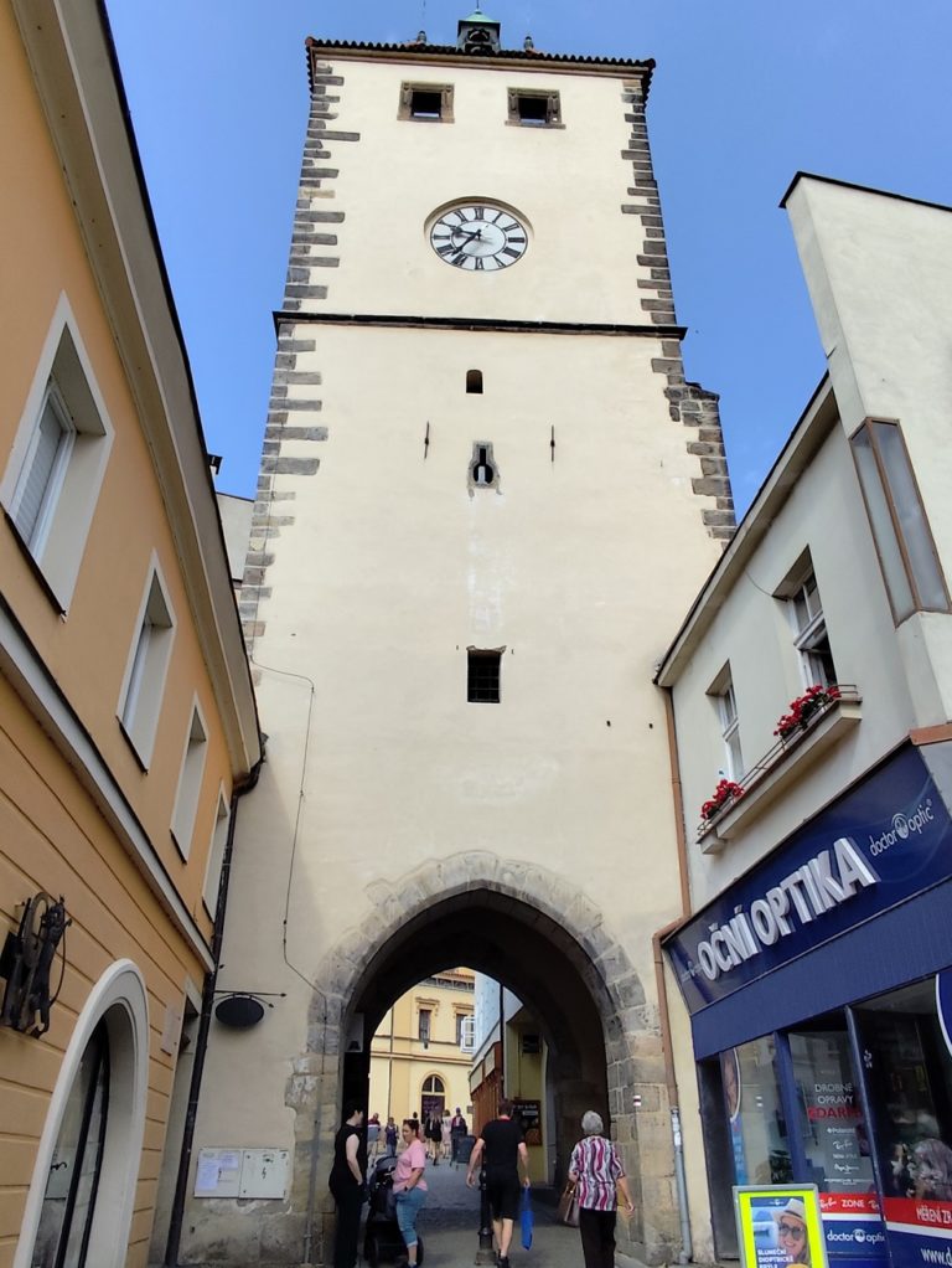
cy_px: 634
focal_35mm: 25
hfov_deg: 54.9
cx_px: 476
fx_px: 916
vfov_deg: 69.4
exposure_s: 1/997
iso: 50
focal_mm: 1.65
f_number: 2.2
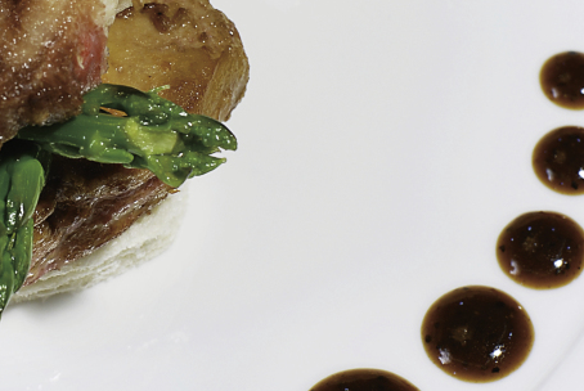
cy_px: 84
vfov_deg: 8.1
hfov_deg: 12.1
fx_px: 2745
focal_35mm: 169
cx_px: 50
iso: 100
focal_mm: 50
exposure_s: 1/10
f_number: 8
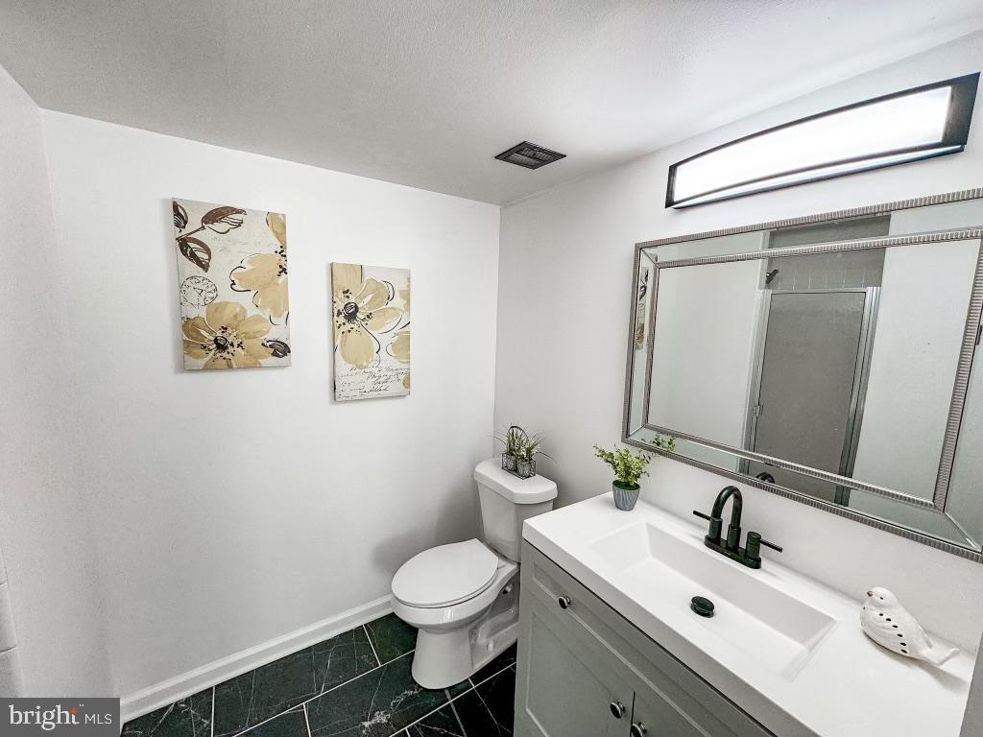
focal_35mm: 14
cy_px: 368
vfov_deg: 85.7
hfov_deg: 102.1
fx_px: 398
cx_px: 492
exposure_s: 1/120
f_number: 2.2
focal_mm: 2.22
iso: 125
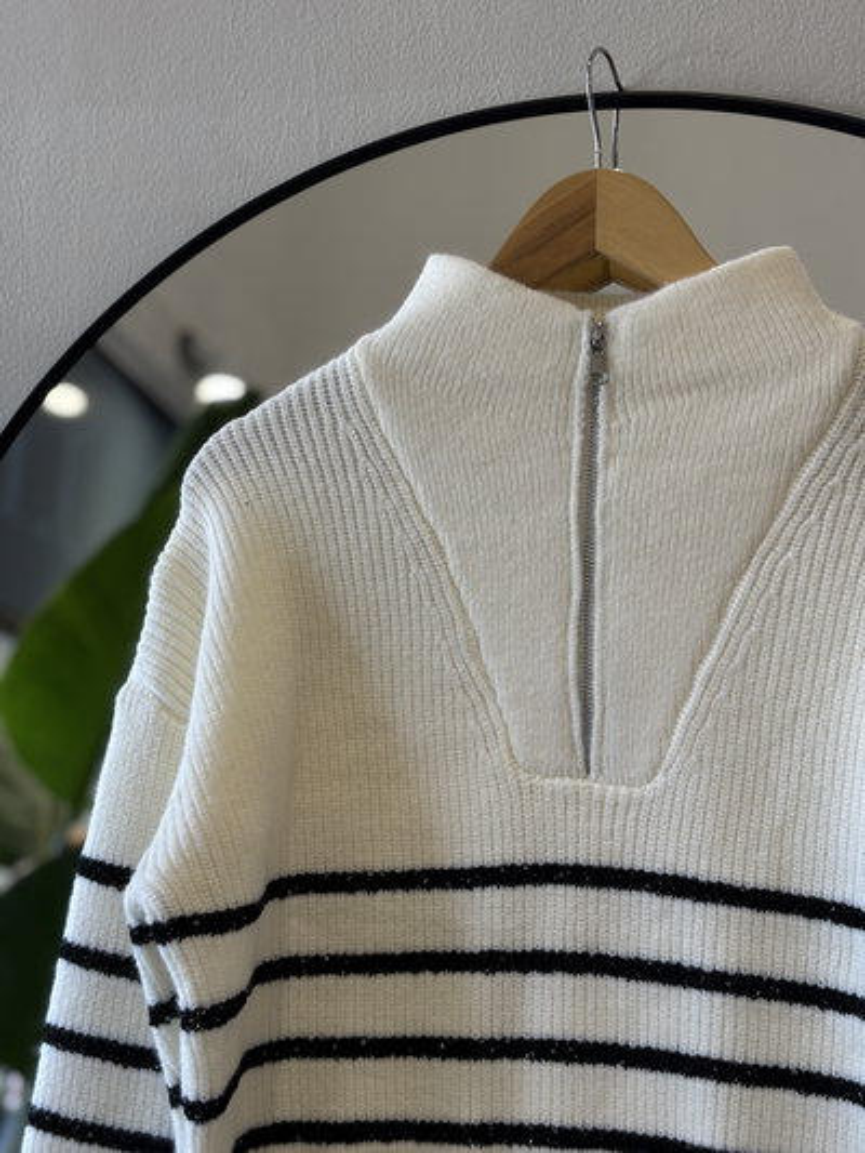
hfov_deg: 28.0
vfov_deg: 36.8
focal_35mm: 52
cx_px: 432
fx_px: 1732
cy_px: 576
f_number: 1.6
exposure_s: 1/50
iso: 32
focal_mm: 5.96
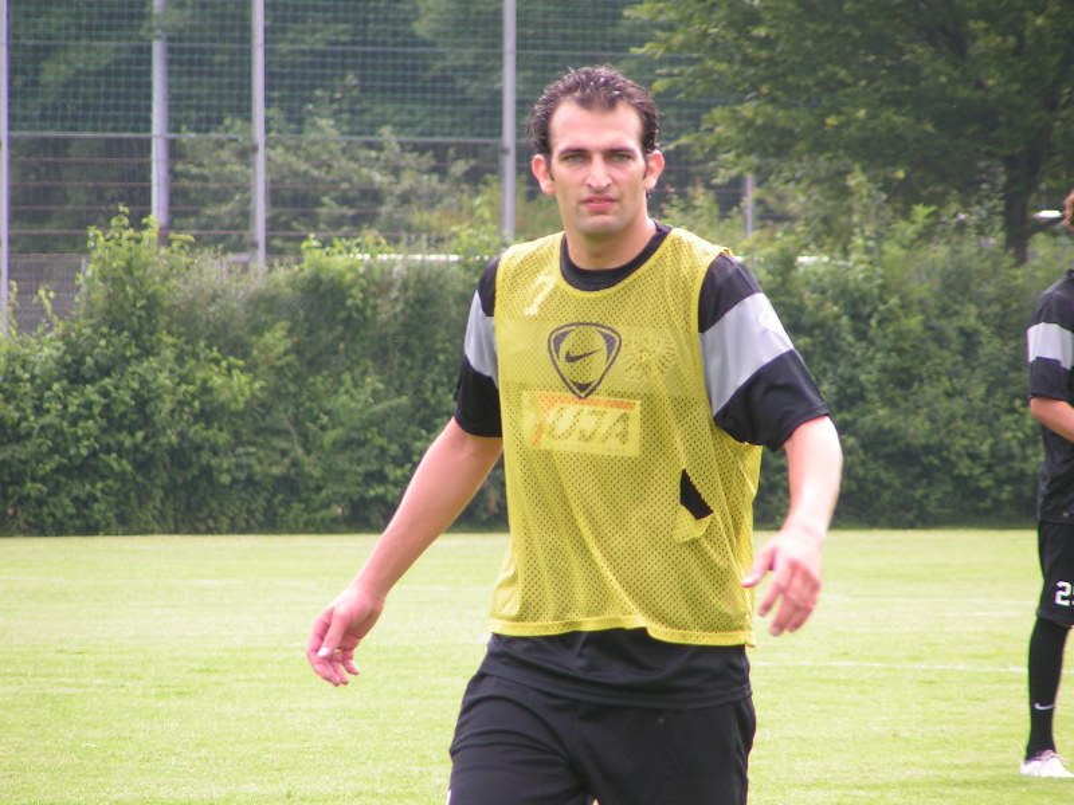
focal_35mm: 380
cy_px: 402
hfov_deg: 5.2
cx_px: 537
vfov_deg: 3.9
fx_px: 11790
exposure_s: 1/250
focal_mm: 58
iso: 64
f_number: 3.5
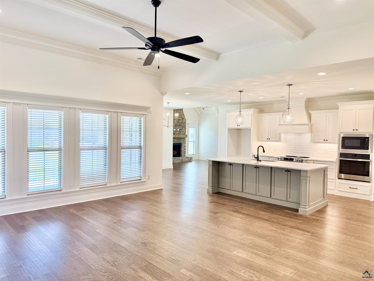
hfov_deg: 71.6
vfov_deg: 56.8
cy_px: 140
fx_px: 259
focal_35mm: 24
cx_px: 187
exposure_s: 1/187
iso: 125
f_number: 1.78
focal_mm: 6.76
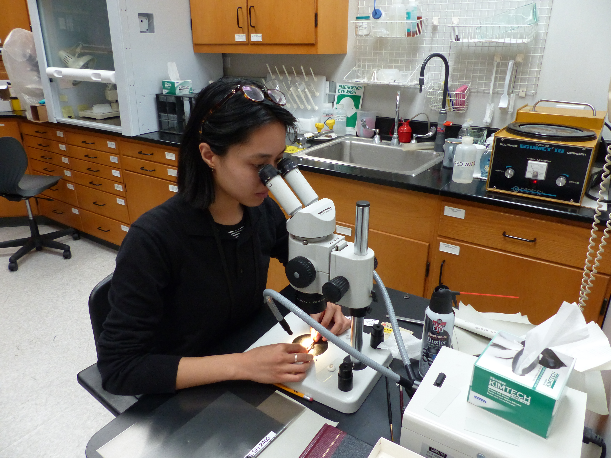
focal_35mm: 25
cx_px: 306
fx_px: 441
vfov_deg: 54.9
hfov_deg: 69.4
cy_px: 229
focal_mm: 4.5
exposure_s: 1/60
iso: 400
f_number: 2.8
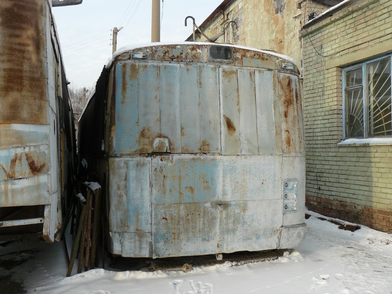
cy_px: 147
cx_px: 196
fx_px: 408
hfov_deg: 51.4
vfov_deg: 39.7
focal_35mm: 36
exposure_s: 1/250
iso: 100
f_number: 4
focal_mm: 6
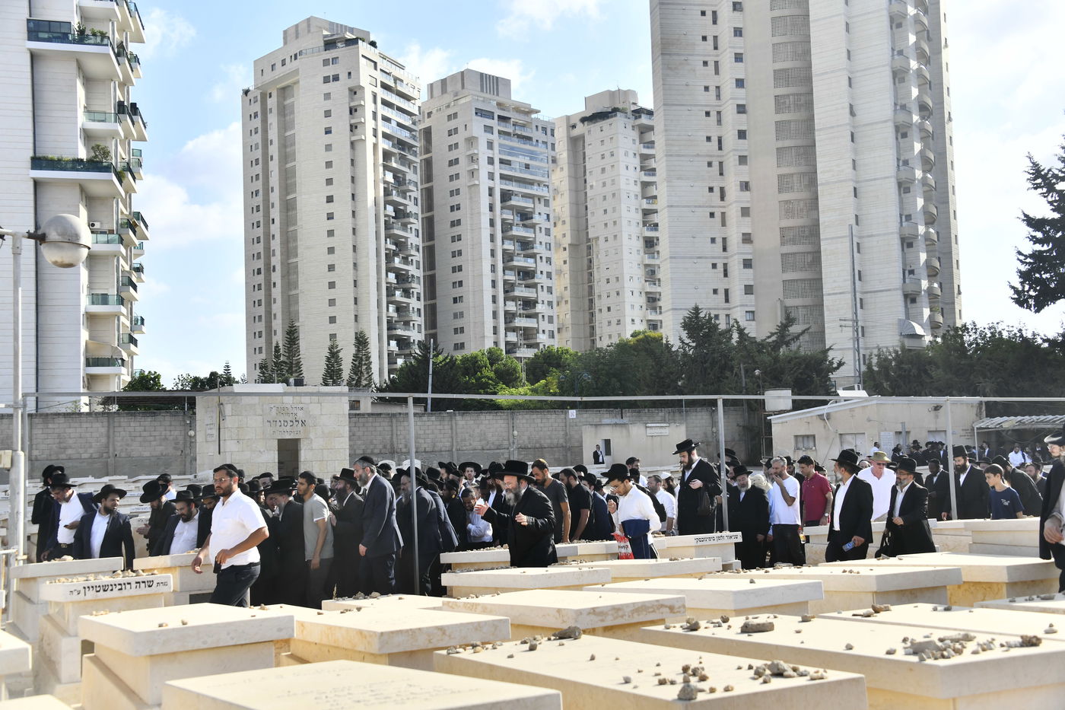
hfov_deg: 48.5
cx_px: 532
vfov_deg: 33.4
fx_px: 1183
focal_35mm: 40
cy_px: 355
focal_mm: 40
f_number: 6.3
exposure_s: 1/1250
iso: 250
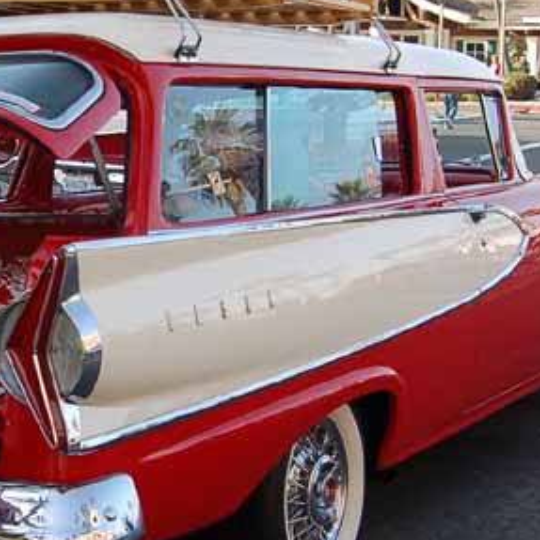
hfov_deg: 21.0
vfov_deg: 21.4
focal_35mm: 81
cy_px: 262
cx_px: 67
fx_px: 1430
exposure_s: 1/160
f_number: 6.3
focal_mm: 26
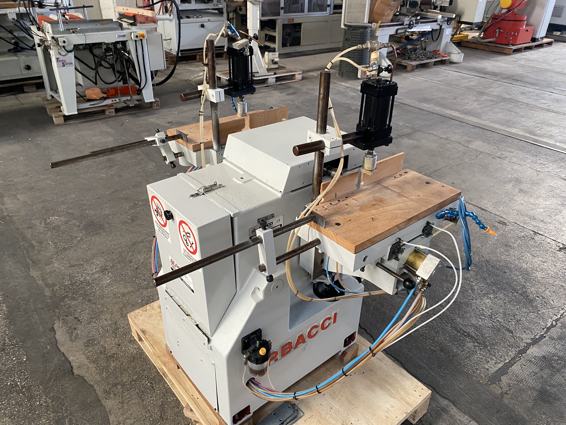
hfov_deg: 67.3
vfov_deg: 53.1
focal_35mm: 26
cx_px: 283
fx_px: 425
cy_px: 212
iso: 250
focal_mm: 4.25
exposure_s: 1/60
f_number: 1.8
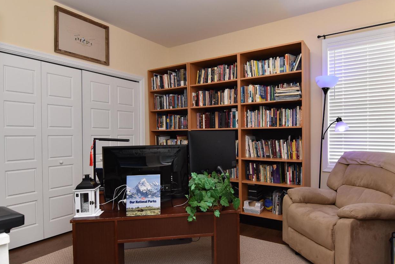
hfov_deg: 80.8
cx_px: 222
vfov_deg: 59.6
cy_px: 139
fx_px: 231
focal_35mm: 21
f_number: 8
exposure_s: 1/80
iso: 800
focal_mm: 12
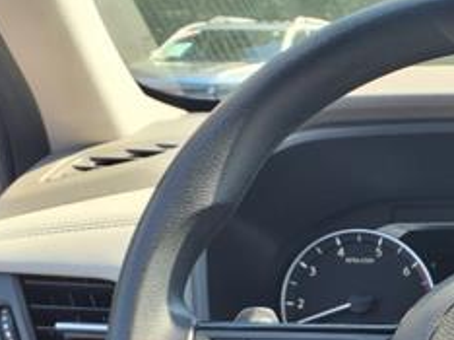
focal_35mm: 74
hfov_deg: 24.1
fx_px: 970
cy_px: 357
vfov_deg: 19.2
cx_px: 537
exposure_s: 1/204
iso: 40
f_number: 1.9
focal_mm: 3.58
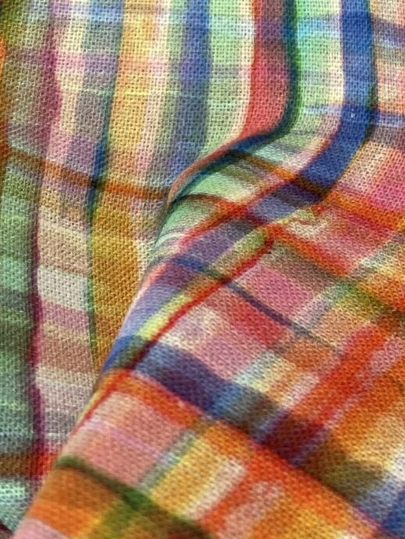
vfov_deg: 19.0
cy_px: -132
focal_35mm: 97
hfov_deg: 13.7
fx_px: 1512
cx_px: 716
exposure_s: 1/121
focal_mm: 4.25
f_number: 1.8
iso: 40
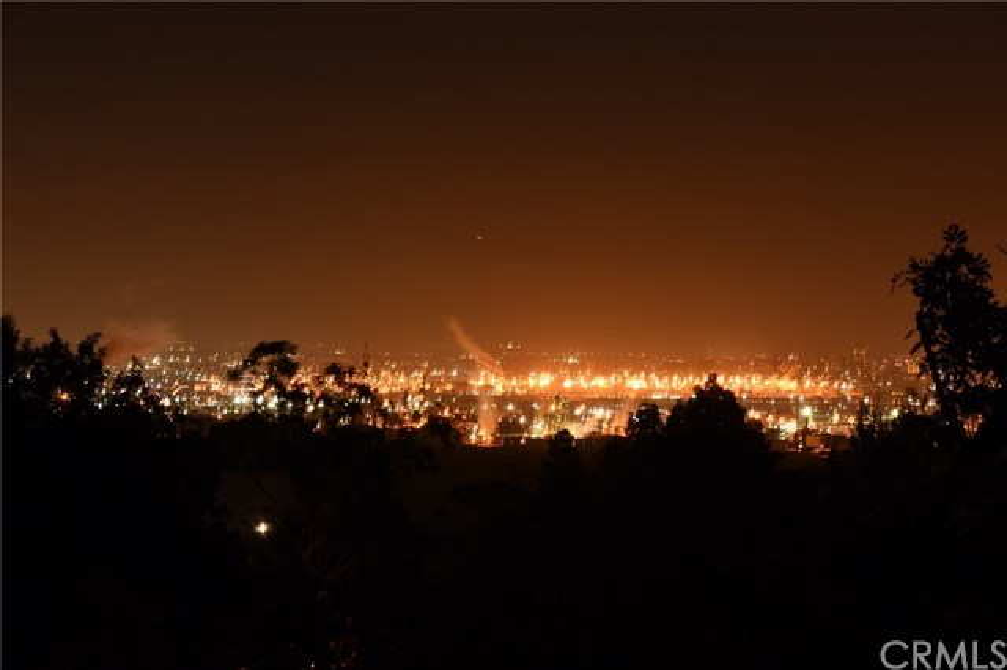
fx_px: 3564
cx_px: 504
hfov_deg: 16.1
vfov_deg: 10.7
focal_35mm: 128
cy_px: 335
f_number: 13
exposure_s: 13
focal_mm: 85
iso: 100
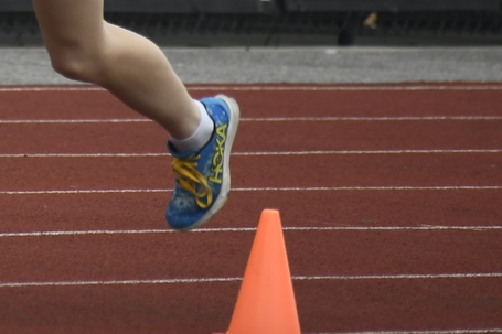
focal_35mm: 1188
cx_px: -201
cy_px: -139
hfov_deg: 1.7
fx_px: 16559
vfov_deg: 1.2
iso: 640
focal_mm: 240
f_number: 6
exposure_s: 1/1000
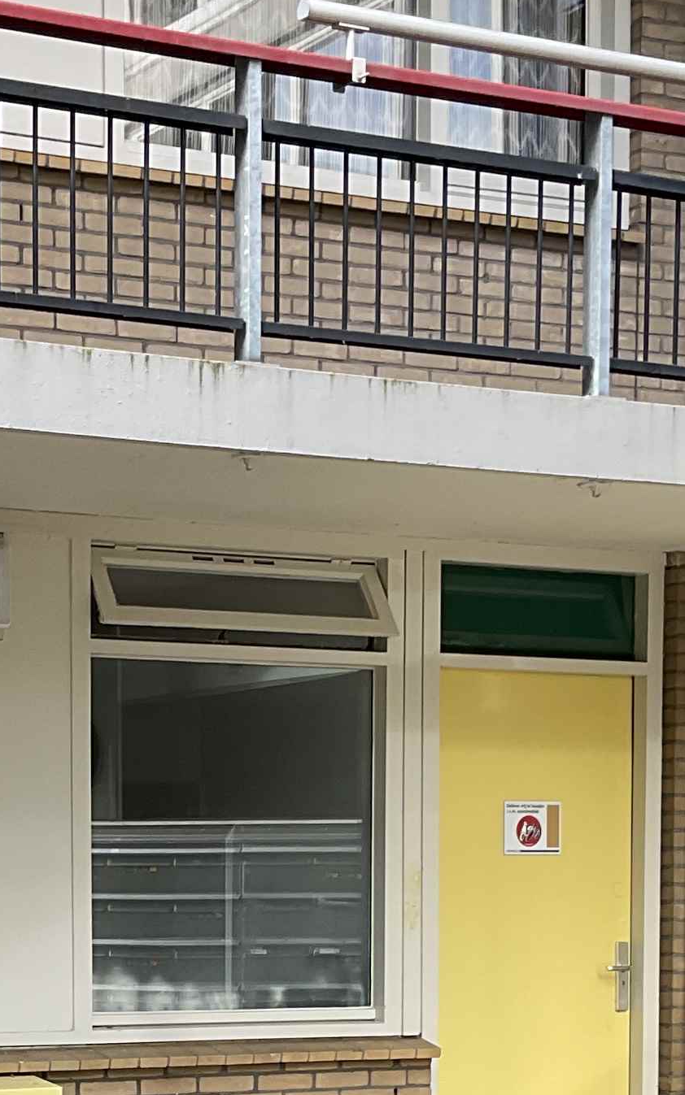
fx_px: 2748
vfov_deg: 21.7
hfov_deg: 14.1
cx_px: 55
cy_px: 1097
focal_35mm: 92
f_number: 1.8
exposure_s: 1/120
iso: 20
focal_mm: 3
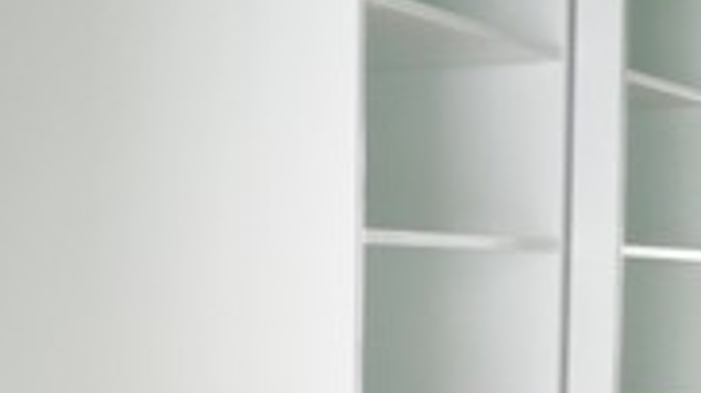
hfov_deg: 25.3
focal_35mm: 84
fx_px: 1560
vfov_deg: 14.0
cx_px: 270
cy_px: 462
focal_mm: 5.8
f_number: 2.8
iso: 200
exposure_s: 1/8
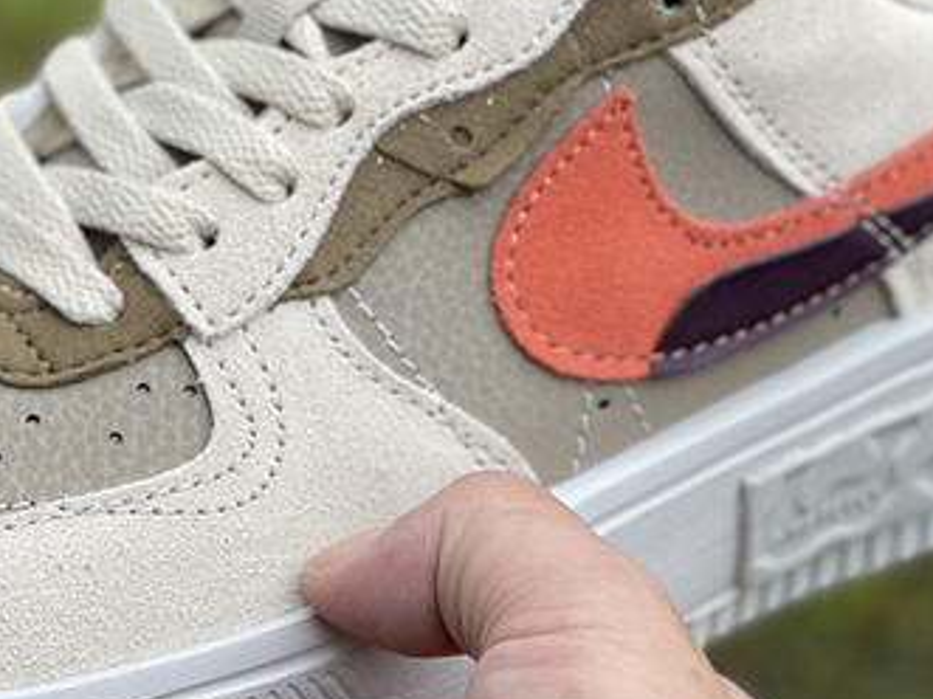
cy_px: 303
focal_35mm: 143
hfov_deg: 13.8
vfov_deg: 10.4
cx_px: 245
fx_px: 3853
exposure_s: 1/146
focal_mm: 7.5
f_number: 2.2
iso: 20
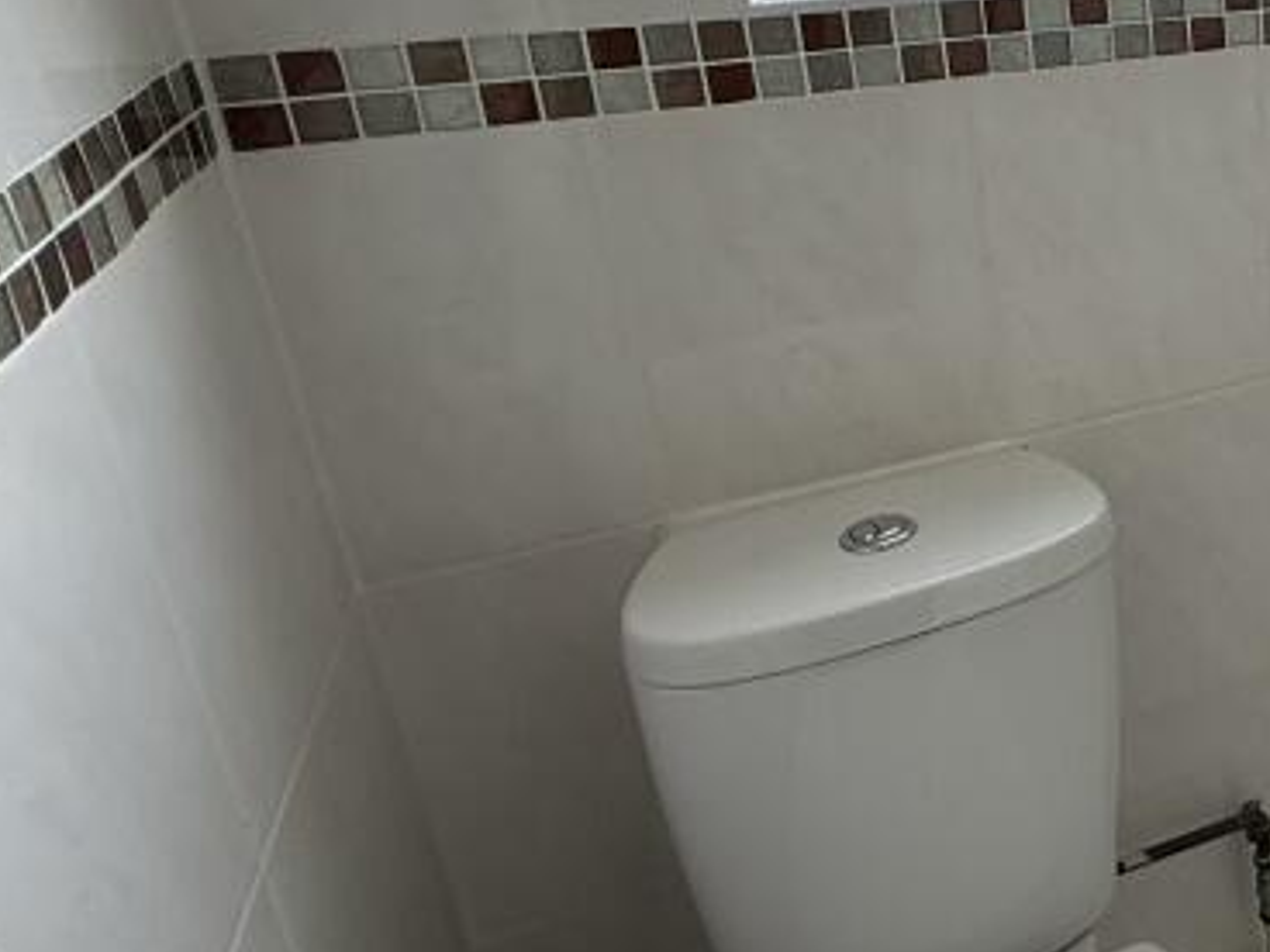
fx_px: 1431
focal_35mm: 39
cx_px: 1636
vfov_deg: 35.6
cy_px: 193
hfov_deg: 34.5
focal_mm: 2.22
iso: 64
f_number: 2.2
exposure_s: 1/260
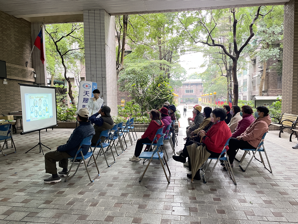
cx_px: 149
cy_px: 112
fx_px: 224
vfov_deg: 53.1
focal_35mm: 26
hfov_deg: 67.3
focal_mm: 4.2
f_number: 1.6
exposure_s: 1/60
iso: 250
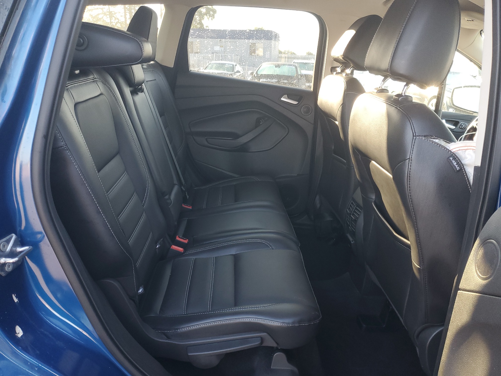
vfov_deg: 53.1
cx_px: 250
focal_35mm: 26
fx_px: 376
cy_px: 188
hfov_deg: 67.3
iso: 78
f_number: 1.5
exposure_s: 1/120
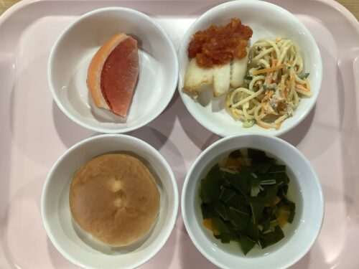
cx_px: 180
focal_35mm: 31
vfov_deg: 45.4
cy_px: 134
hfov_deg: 58.4
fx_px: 321
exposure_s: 1/60
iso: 125
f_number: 2.4
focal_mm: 3.3
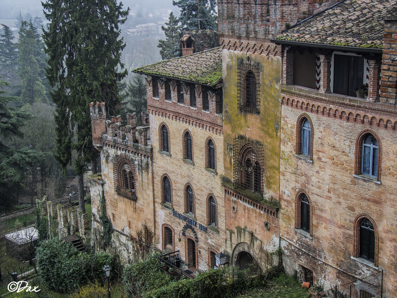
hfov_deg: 38.2
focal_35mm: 50
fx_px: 573
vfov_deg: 29.1
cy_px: 149
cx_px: 198
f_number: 4.4
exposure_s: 1/25
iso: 200
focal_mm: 25
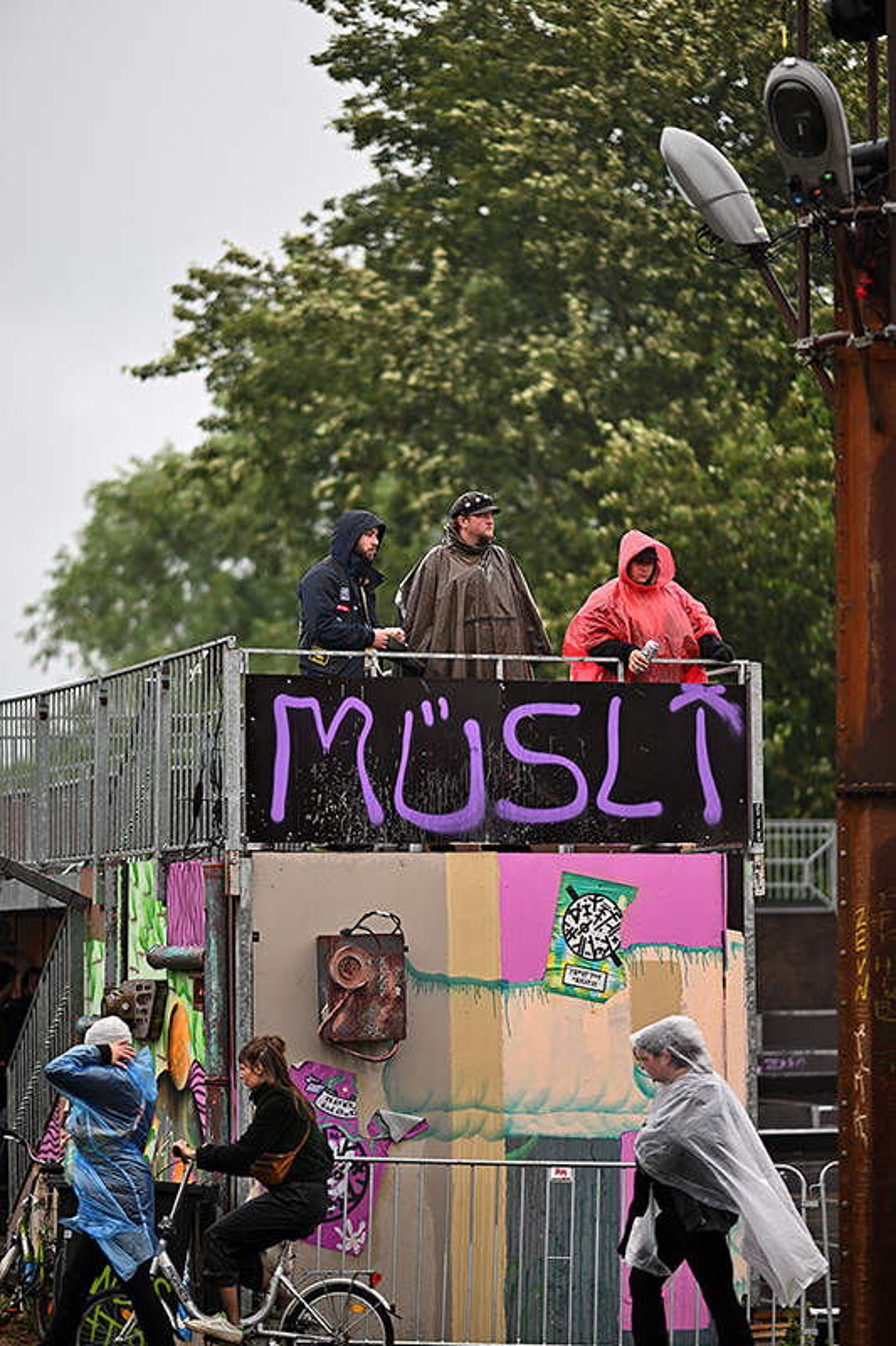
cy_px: 673
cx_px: 448
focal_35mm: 105
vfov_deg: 19.5
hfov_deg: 13.0
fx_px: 3921
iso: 64
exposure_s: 1/640
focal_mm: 105
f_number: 1.4
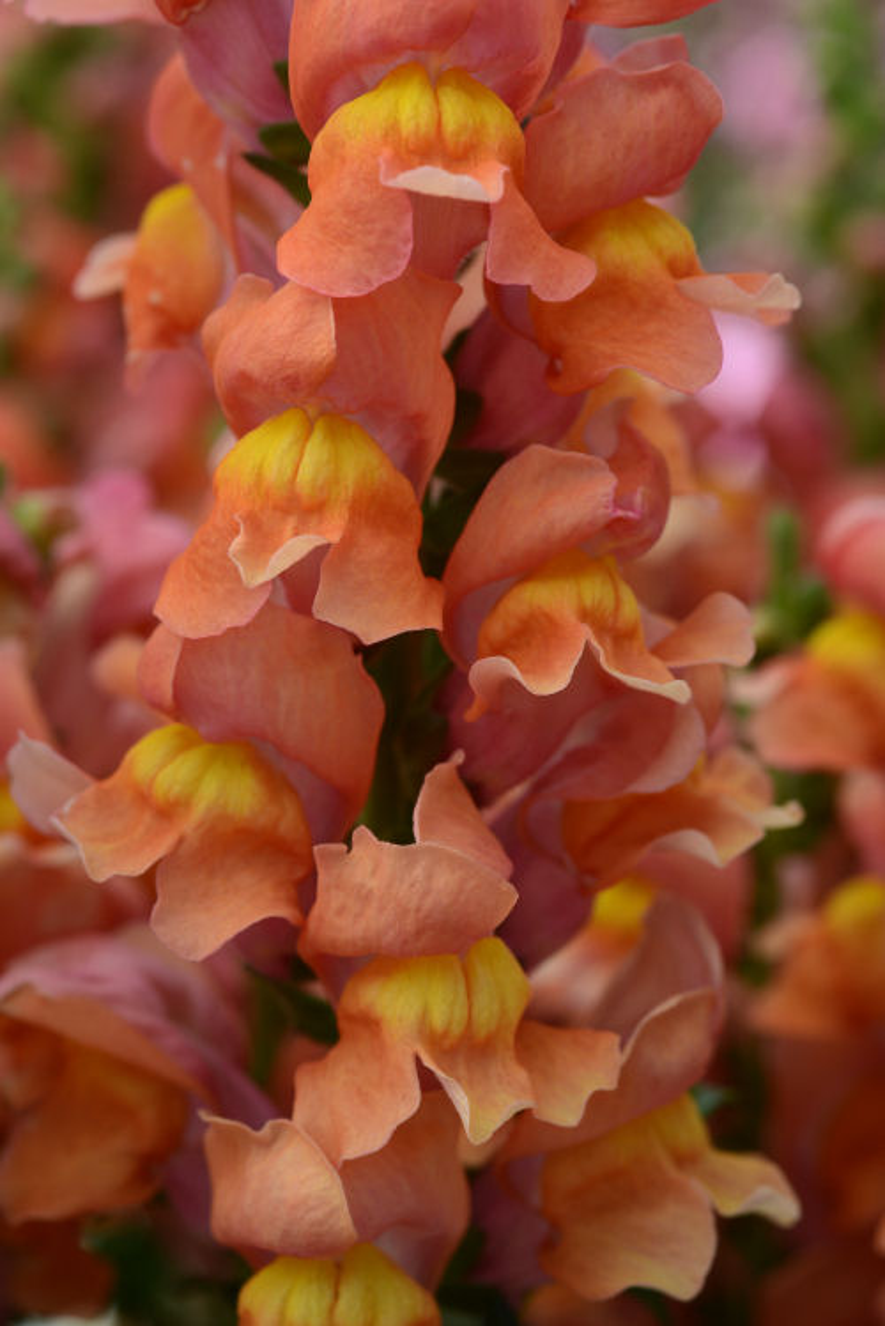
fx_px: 3868
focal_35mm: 105
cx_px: 442
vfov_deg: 19.4
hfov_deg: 13.1
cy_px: 663
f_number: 11
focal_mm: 105
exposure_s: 1/250
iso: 200
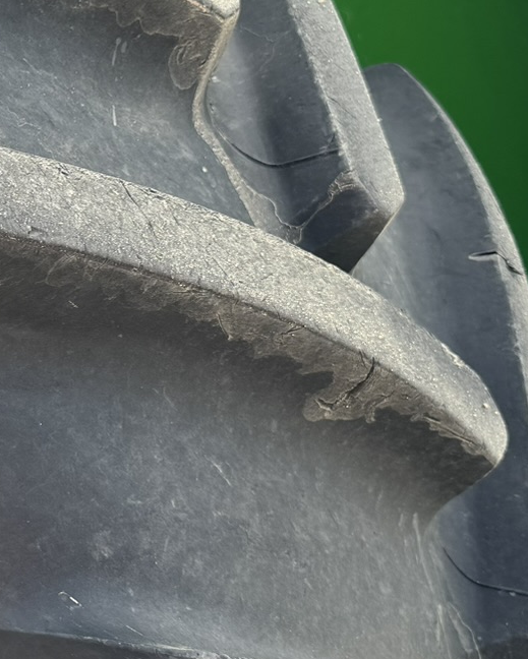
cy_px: 275
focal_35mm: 74
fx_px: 1444
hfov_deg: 19.1
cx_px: -170
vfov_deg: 25.7
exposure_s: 1/822
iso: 80
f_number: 1.78
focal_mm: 6.76
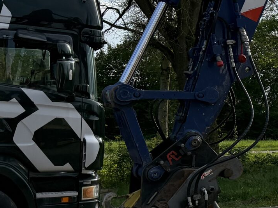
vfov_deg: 17.2
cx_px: 466
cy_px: 79
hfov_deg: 18.8
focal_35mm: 86
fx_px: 691
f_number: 1.78
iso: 125
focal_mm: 6.76
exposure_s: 1/7353
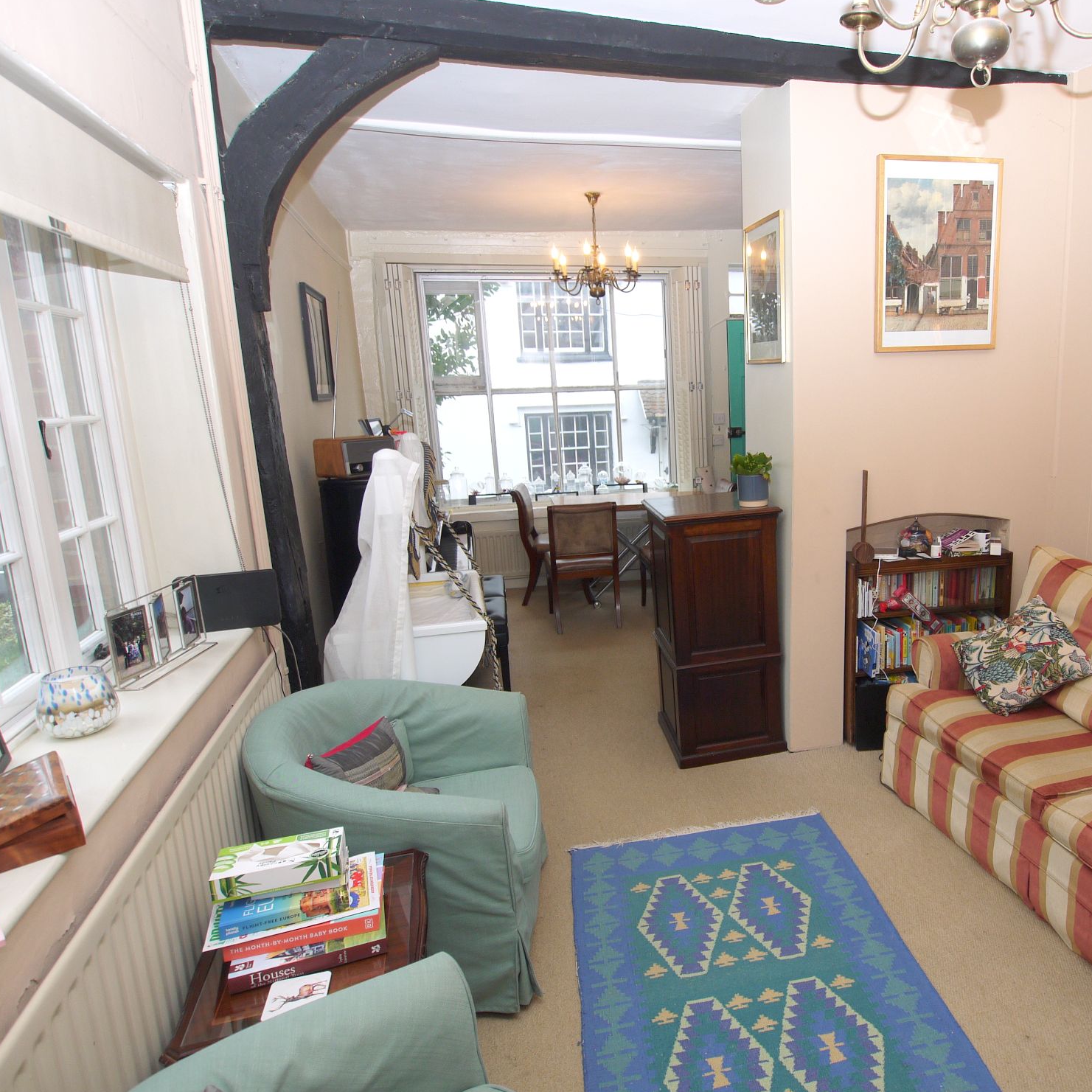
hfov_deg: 67.5
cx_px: 737
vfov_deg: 69.6
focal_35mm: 22
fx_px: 785
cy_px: 527
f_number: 4
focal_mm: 9
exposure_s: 1/60
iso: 100
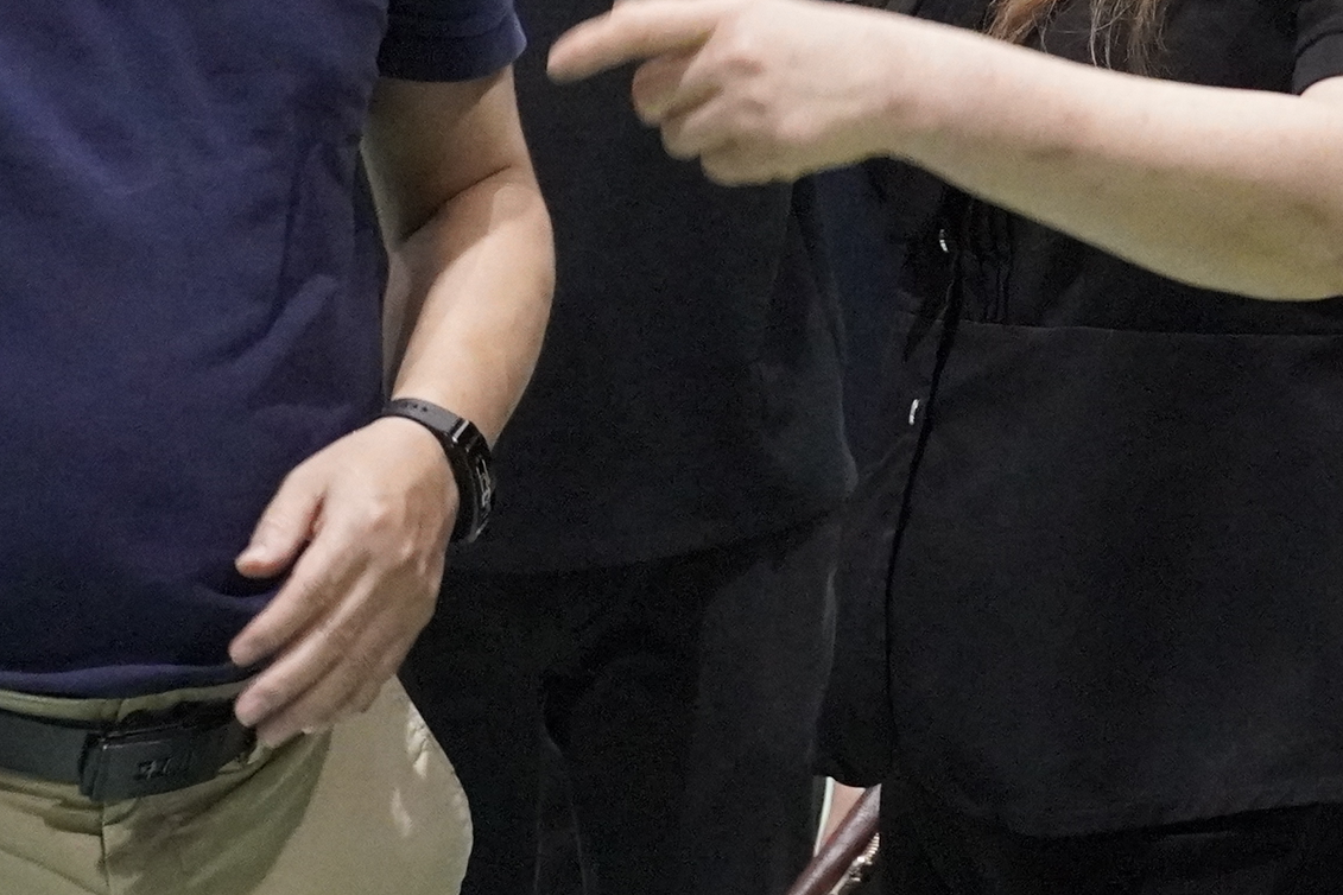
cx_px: 728
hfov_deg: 10.4
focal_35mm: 197
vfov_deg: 6.9
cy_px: -20
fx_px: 7344
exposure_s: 1/160
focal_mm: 35
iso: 6400
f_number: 4.5
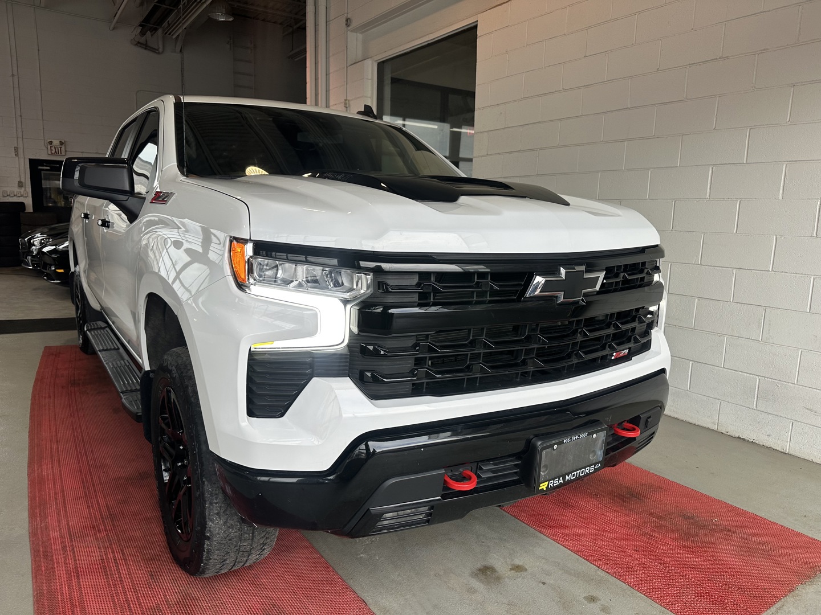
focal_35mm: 24
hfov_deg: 71.6
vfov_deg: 56.8
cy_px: 308
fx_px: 569
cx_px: 410
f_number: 1.78
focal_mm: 6.86
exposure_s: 1/368
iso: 80
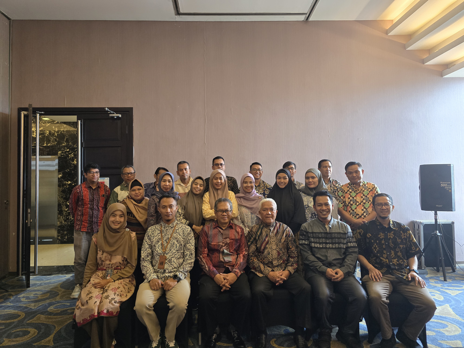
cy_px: 174
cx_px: 232
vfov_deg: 58.9
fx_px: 308
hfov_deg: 73.9
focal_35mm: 23
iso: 500
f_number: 1.7
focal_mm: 6.3
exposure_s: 1/100
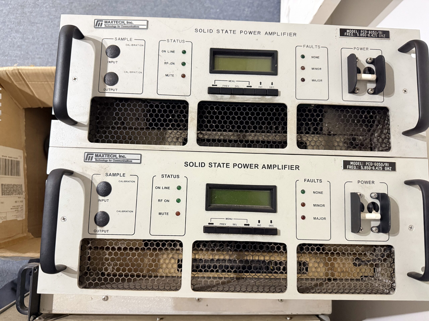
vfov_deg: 56.8
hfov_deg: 71.6
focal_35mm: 24
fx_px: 297
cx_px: 214
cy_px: 160
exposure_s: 1/60
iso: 640
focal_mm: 6.76
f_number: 1.78
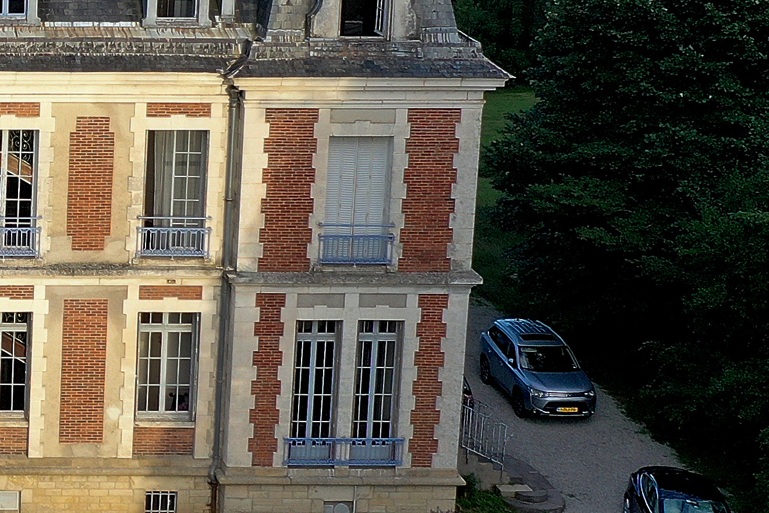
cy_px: 93
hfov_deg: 16.4
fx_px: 2435
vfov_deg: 12.0
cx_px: -378
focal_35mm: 114
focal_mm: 10.26
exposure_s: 1/200
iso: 100
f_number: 4.5
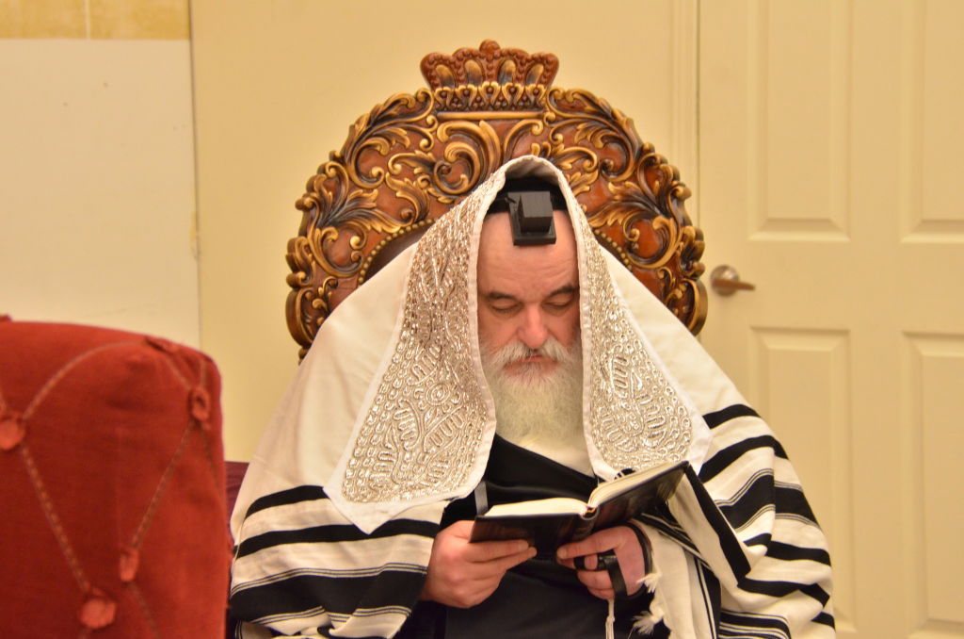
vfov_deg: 11.7
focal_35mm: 117
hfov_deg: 17.5
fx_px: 3126
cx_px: 482
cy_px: 320
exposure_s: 1/160
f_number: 5.6
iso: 1600
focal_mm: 78
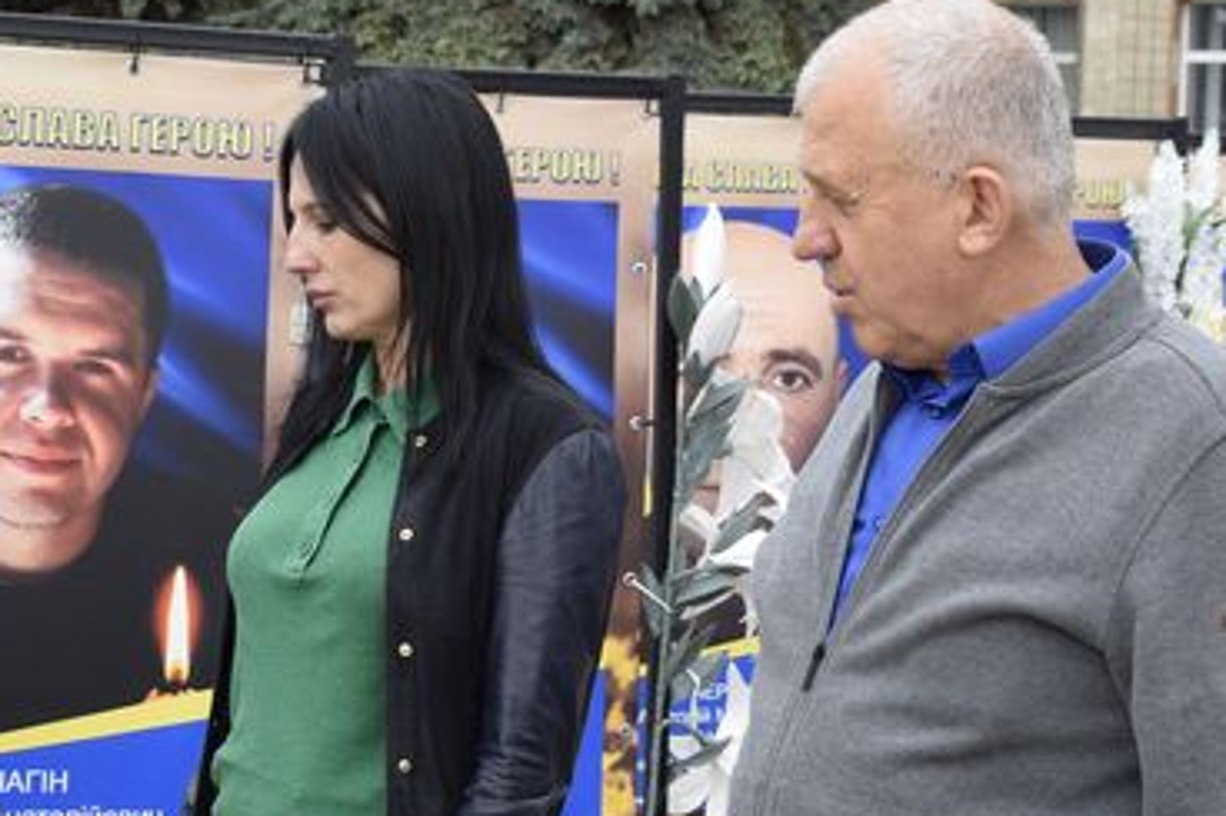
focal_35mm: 107
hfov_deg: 19.1
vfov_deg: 12.8
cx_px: 466
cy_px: 520
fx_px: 3643
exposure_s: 1/250
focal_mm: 35
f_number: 8
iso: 400
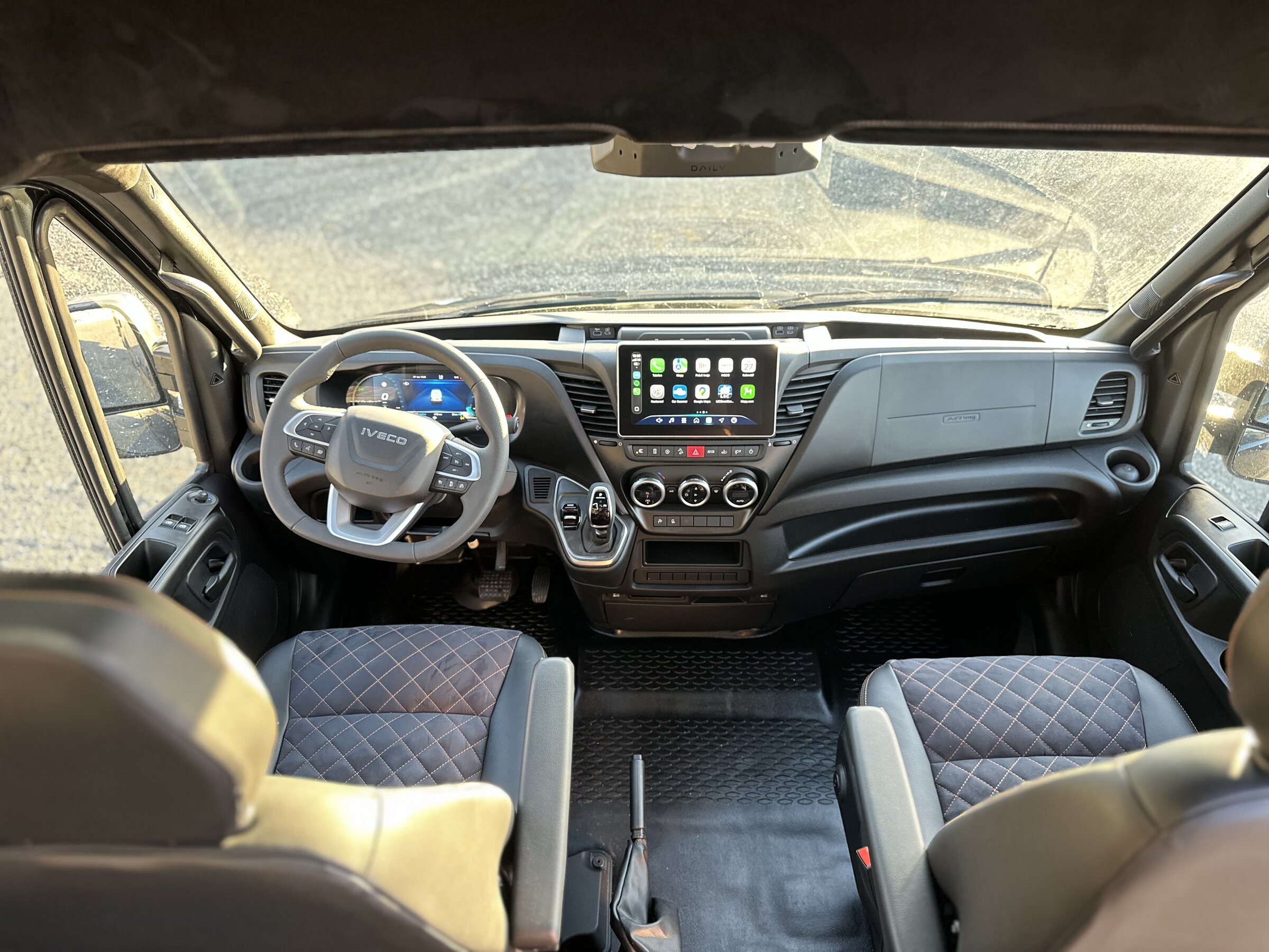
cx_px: 634
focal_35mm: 24
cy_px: 476
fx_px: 880
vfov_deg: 56.8
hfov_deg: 71.6
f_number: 1.78
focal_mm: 6.86
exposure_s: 1/60
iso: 250
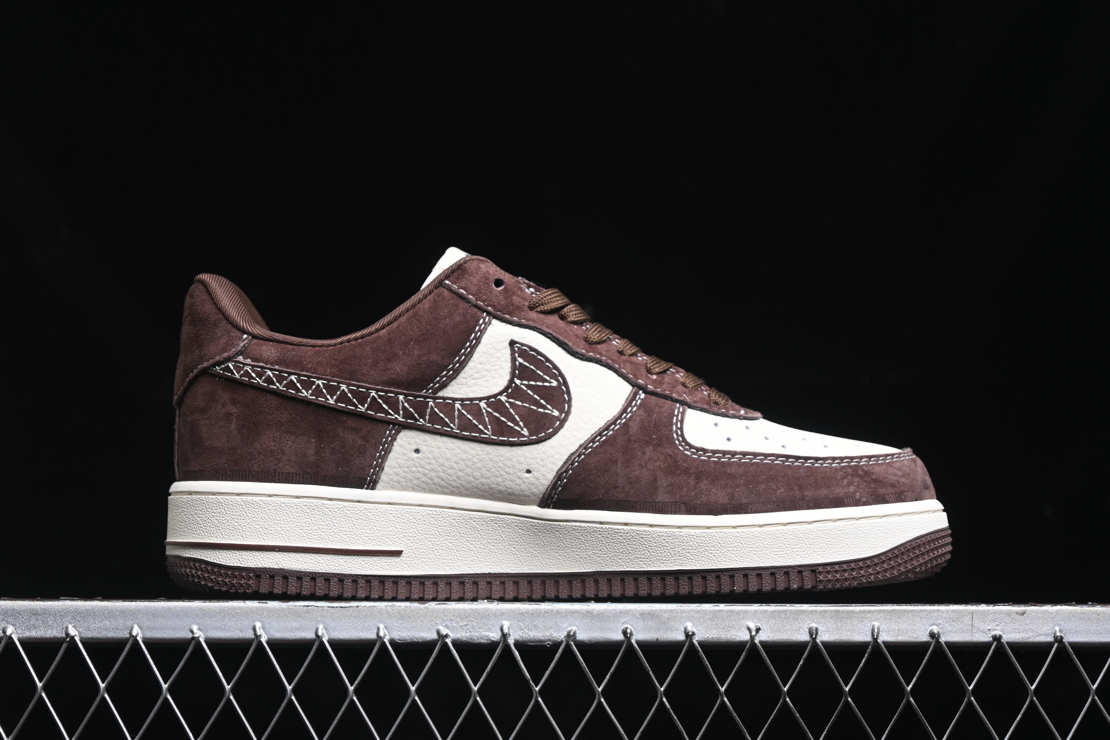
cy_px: 370
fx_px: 2312
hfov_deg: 27.0
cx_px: 555
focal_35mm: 75
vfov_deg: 18.2
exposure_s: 1/60
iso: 160
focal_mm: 50
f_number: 6.3
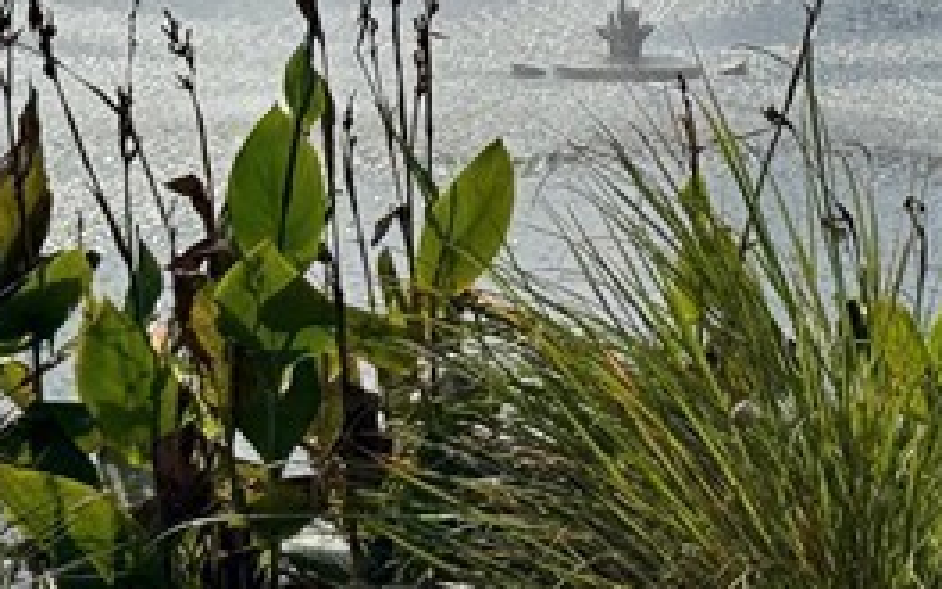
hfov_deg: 10.6
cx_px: 574
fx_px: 5057
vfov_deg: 6.6
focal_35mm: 197
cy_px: -129
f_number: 1.78
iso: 64
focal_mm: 6.76
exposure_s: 1/9009
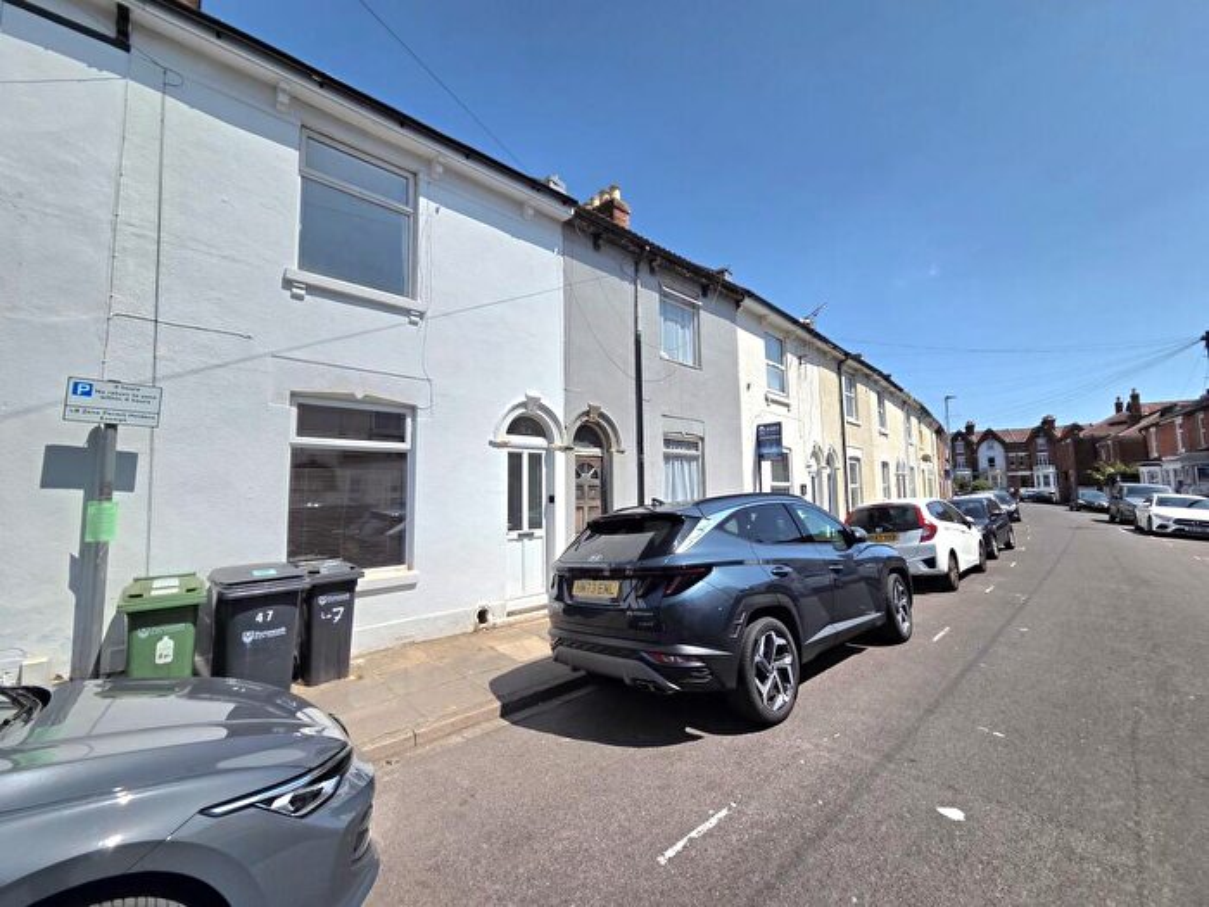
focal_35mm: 13
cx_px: 604
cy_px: 454
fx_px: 454
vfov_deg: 89.9
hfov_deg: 106.2
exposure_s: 1/5000
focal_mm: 2.2
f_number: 2.2
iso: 50
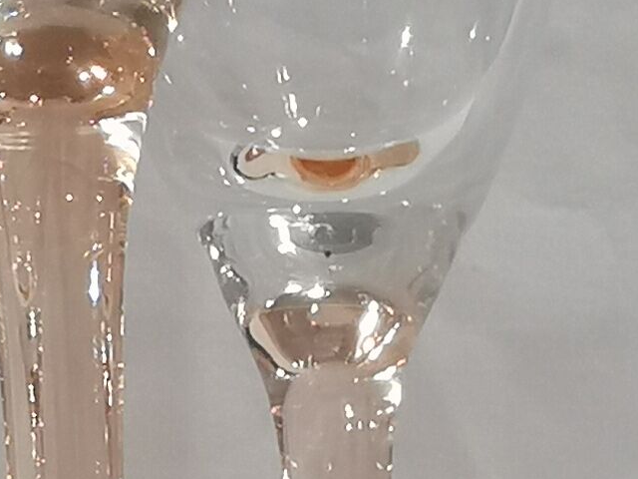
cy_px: 235
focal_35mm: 160
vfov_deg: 9.3
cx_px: -278
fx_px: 2949
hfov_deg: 11.9
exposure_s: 1/50
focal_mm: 2.35
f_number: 2.2
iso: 200
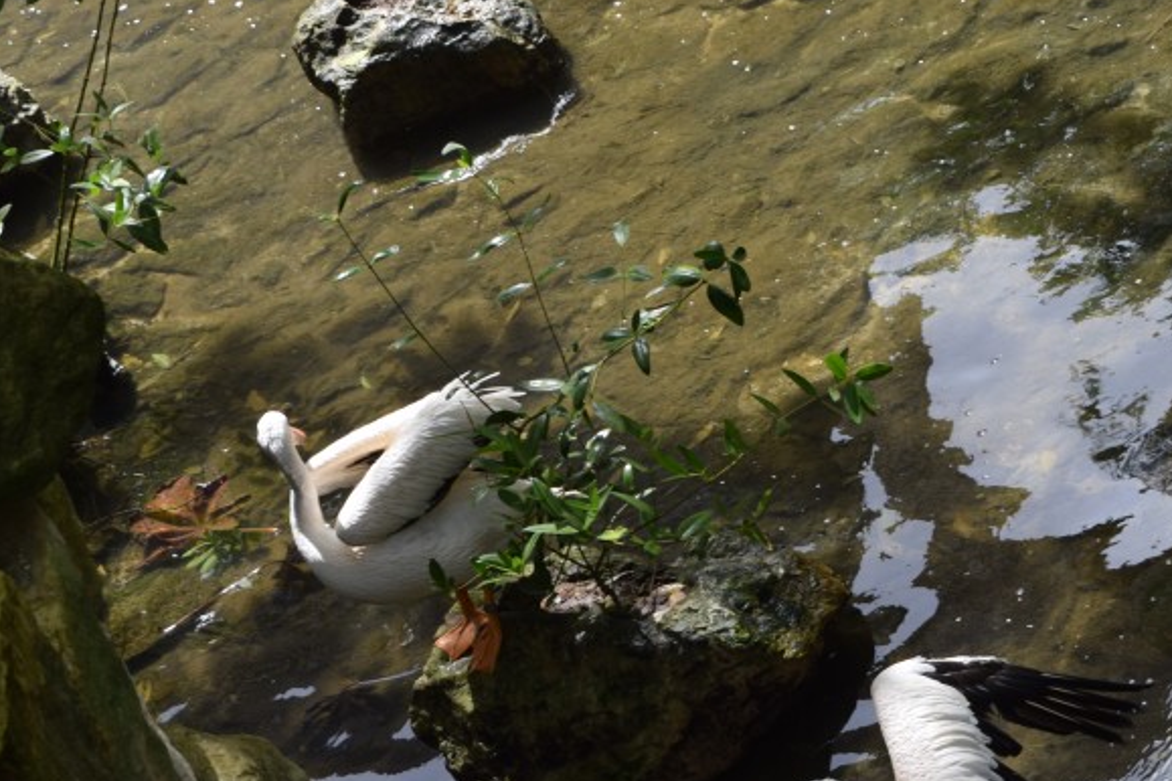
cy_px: 445
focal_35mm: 146
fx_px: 4749
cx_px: 662
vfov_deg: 9.4
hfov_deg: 14.1
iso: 400
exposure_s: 1/250
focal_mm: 55
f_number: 8
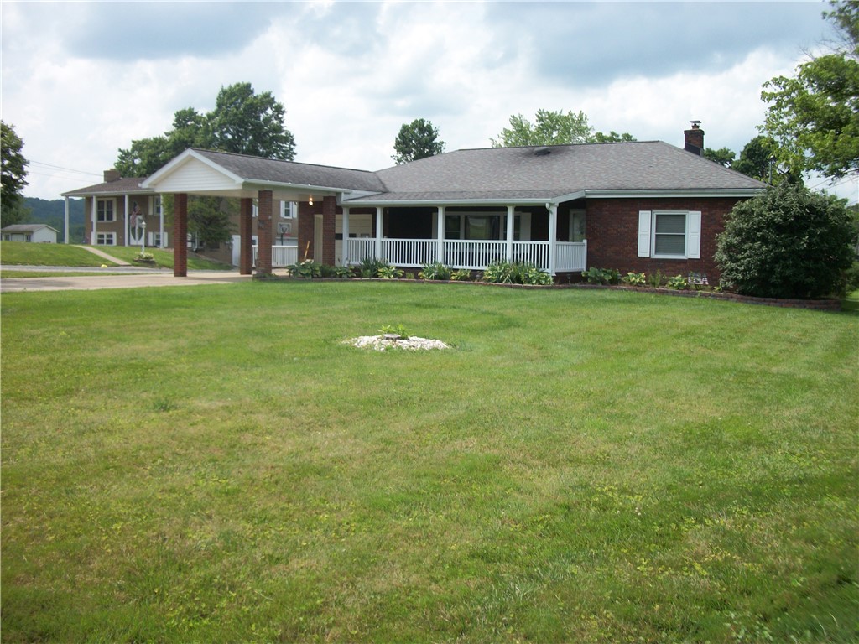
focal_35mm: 32
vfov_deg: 44.2
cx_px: 430
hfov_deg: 56.8
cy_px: 322
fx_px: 794
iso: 80
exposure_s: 1/160
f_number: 8.8
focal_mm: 5.7
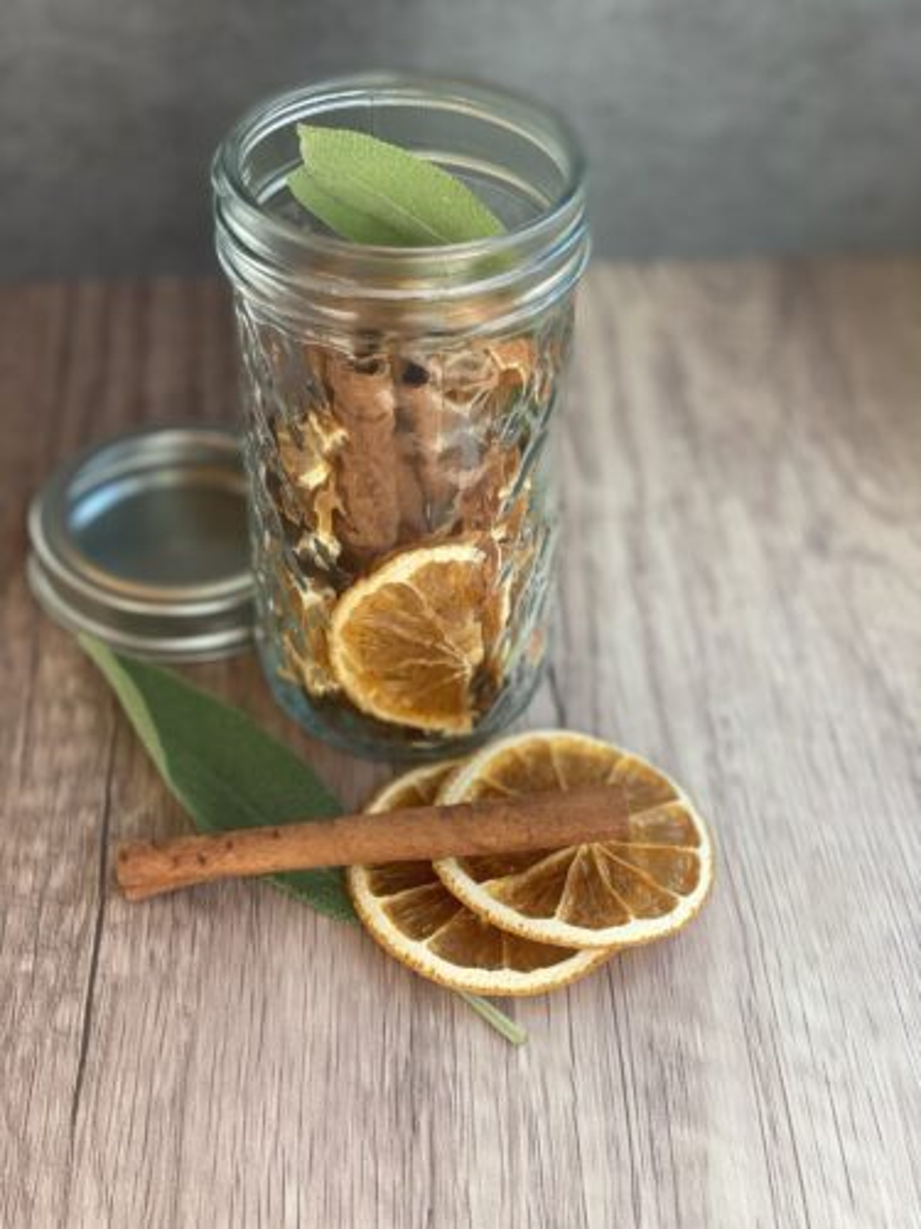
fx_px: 1845
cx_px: 460
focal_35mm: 52
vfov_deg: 36.8
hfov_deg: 28.0
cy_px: 614
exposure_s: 1/122
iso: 64
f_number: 2
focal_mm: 6
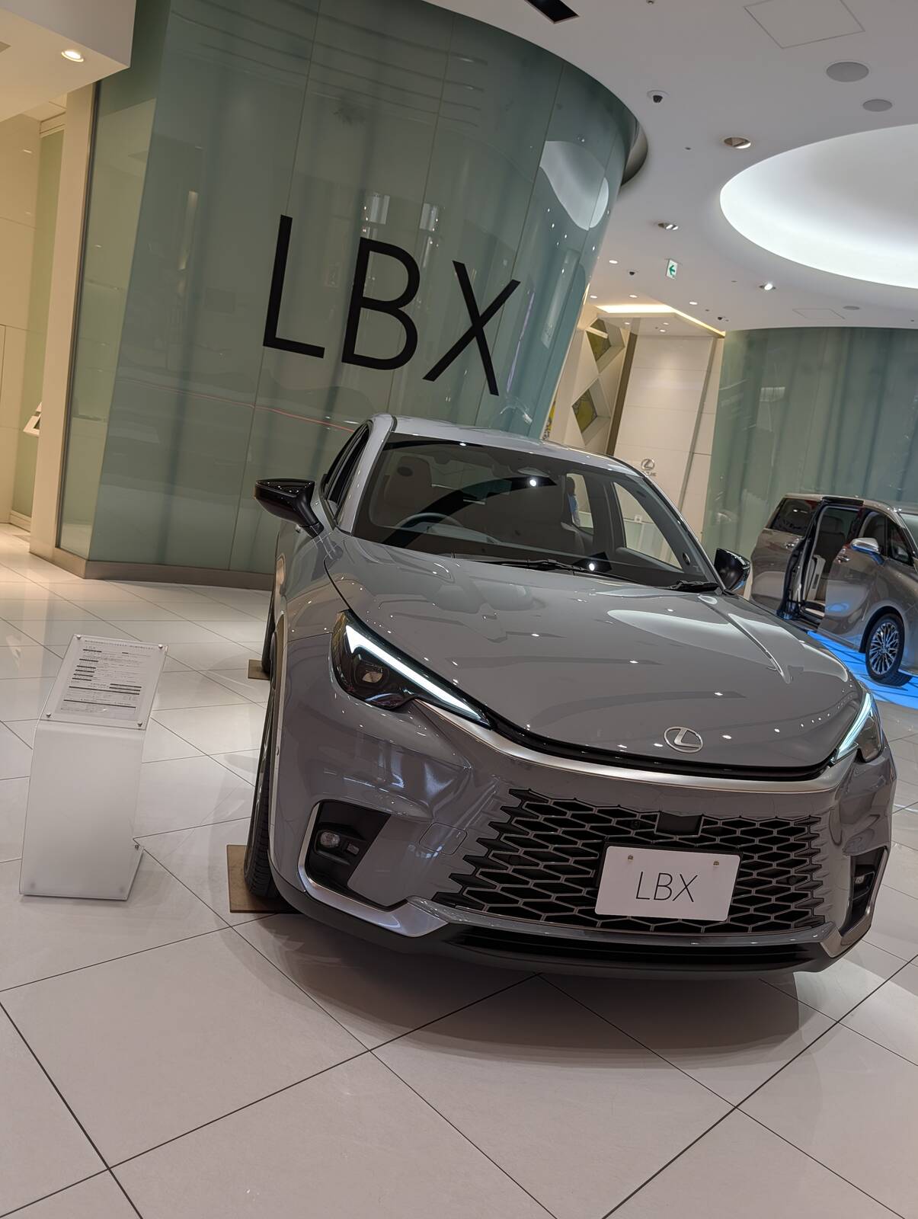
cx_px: 459
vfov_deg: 71.5
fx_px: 846
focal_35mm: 24
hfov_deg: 56.9
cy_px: 610
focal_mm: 6.9
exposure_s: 1/100
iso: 19
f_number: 1.68
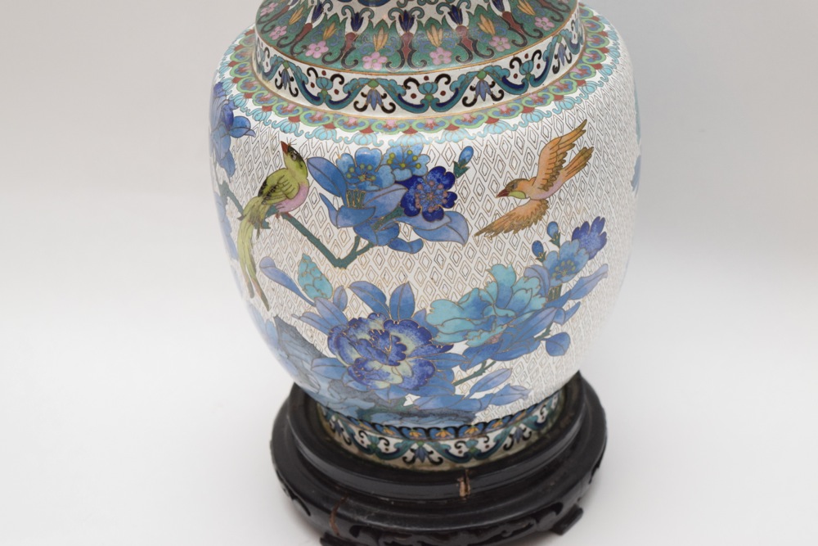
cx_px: 409
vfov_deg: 16.6
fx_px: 1875
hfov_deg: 24.6
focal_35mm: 82
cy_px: 273
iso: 1400
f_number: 5.6
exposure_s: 1/60
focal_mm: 55
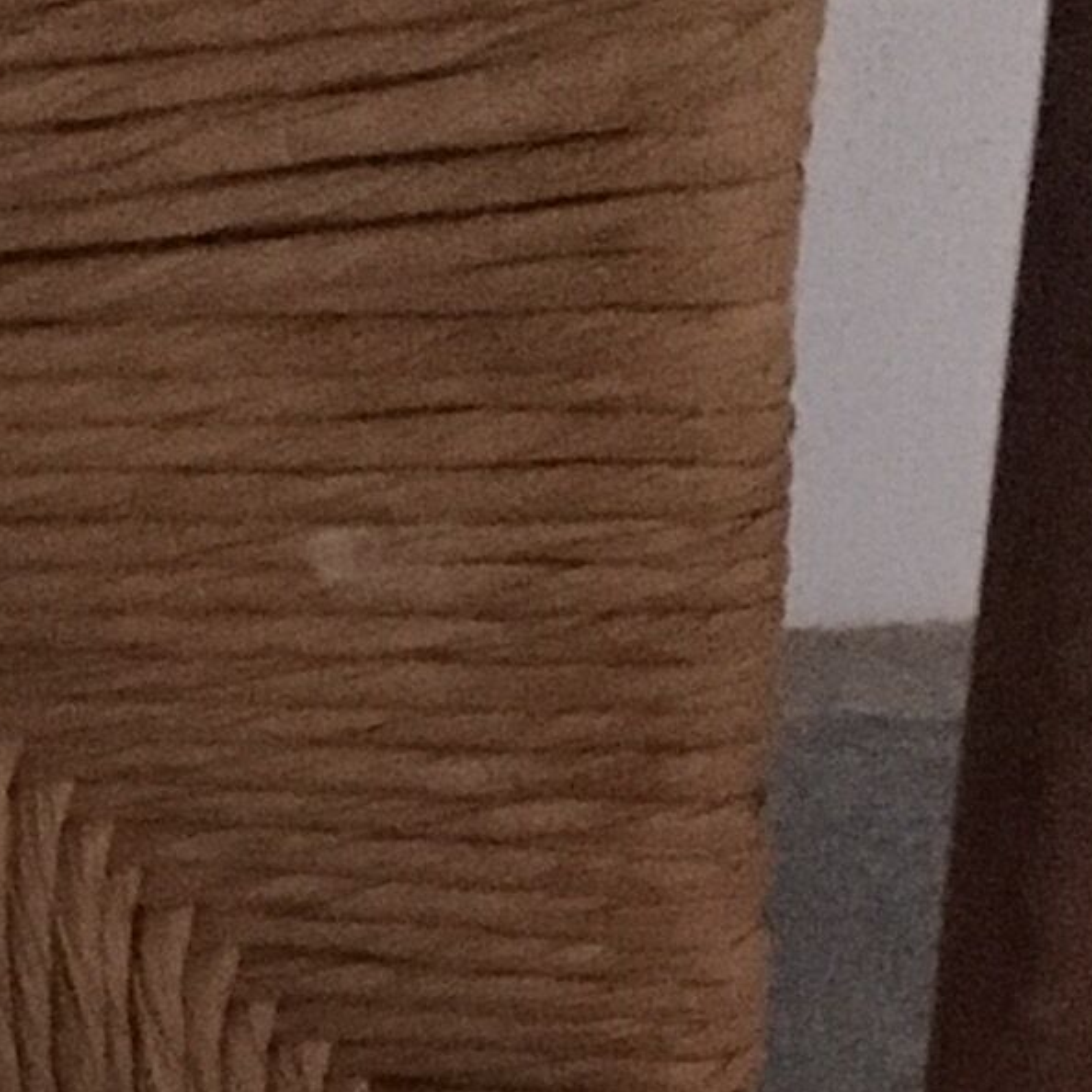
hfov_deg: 9.6
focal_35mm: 174
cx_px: -779
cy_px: 1894
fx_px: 6210
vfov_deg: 9.6
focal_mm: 4.15
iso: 1000
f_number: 2.2
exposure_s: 1/17
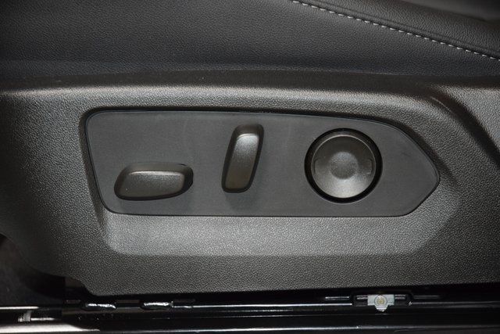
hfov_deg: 19.5
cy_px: 167
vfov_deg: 13.0
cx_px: 250
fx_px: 1459
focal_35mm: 105
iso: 2200
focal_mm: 70
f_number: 4.5
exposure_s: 1/50
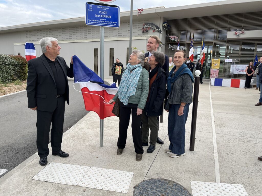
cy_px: 98
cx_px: 131
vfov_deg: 53.1
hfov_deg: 67.3
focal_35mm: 26
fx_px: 197
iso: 50
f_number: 1.6
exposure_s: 1/661
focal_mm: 5.1
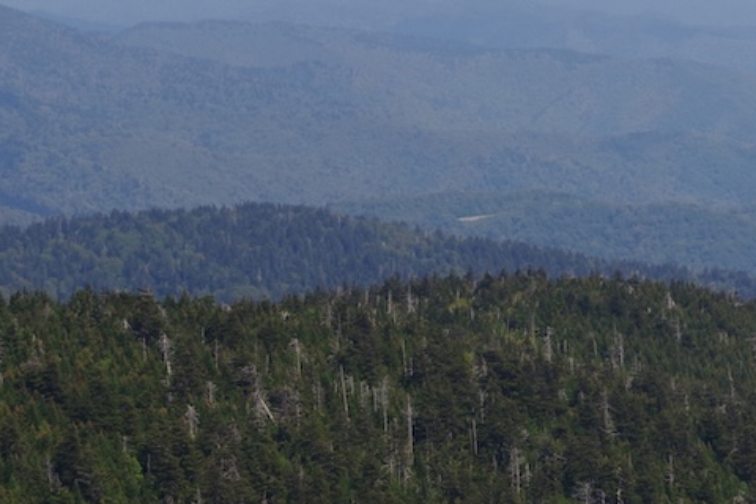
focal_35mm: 180
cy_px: 139
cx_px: 591
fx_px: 3780
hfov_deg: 11.4
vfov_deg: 7.6
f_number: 14
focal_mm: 40
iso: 200
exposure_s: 1/40
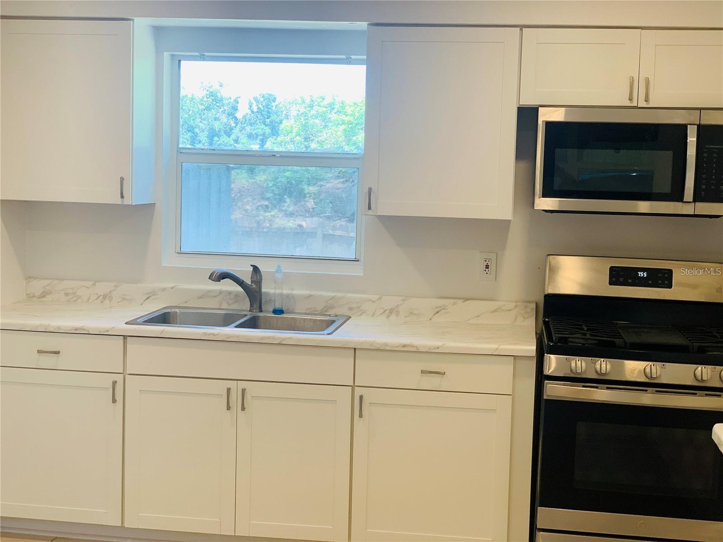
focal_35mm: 52
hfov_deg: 36.8
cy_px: 271
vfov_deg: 28.0
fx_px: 1086
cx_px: 362
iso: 80
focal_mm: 6
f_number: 2.4
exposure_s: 1/120
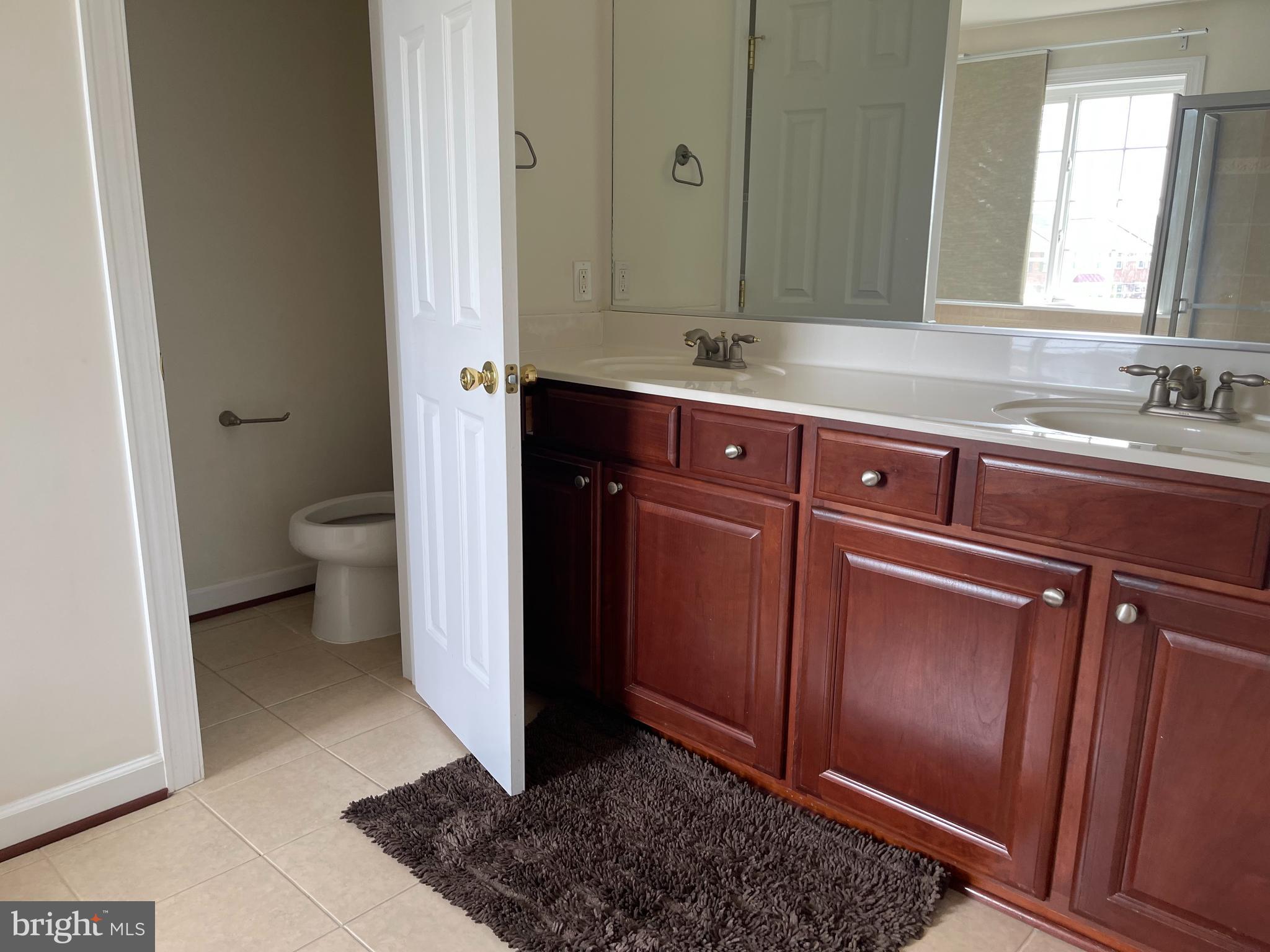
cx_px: 635
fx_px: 954
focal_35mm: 26
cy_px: 476
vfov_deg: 53.1
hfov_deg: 67.3
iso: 80
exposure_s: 1/121
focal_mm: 5.1
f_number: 1.6
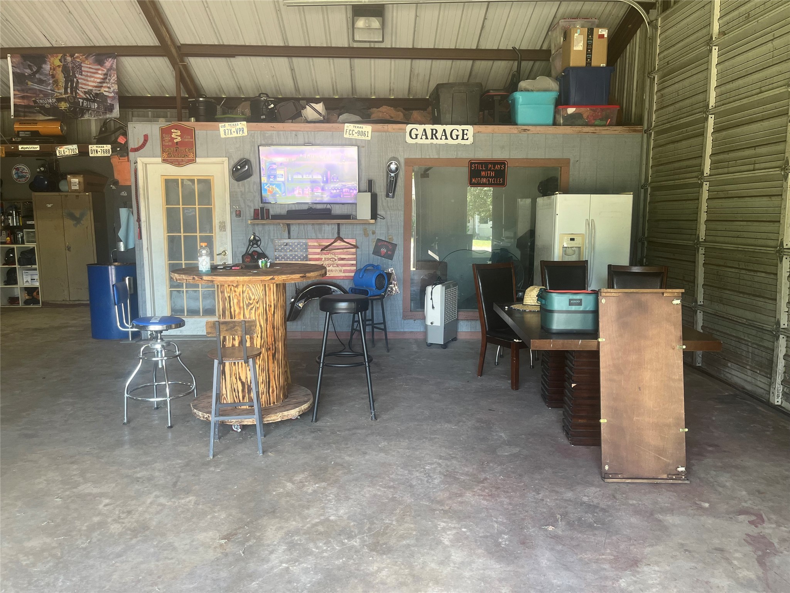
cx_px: 395
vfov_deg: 53.1
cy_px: 296
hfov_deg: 67.3
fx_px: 593
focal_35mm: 26
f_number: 1.6
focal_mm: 5.1
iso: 80
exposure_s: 1/60
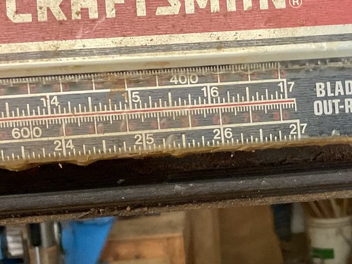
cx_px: 314
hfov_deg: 24.3
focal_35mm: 78
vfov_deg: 18.8
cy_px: 176
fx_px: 793
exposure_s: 1/60
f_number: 1.8
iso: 200
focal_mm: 3
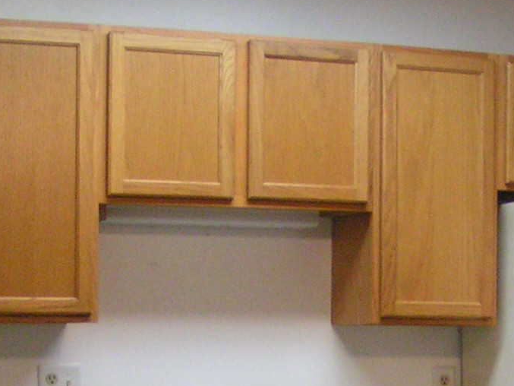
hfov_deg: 17.1
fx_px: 1708
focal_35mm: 115
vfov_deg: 12.6
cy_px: 463
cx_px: 299
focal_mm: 5.8
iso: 200
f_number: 2.8
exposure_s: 1/30
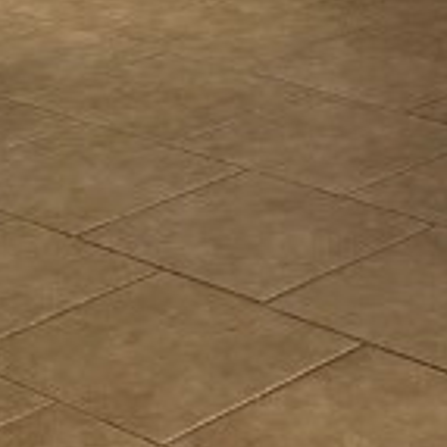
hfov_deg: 10.6
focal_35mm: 164
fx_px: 2396
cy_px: -366
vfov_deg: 10.1
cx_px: 134
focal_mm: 5.1
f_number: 1.6
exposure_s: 1/121
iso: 125
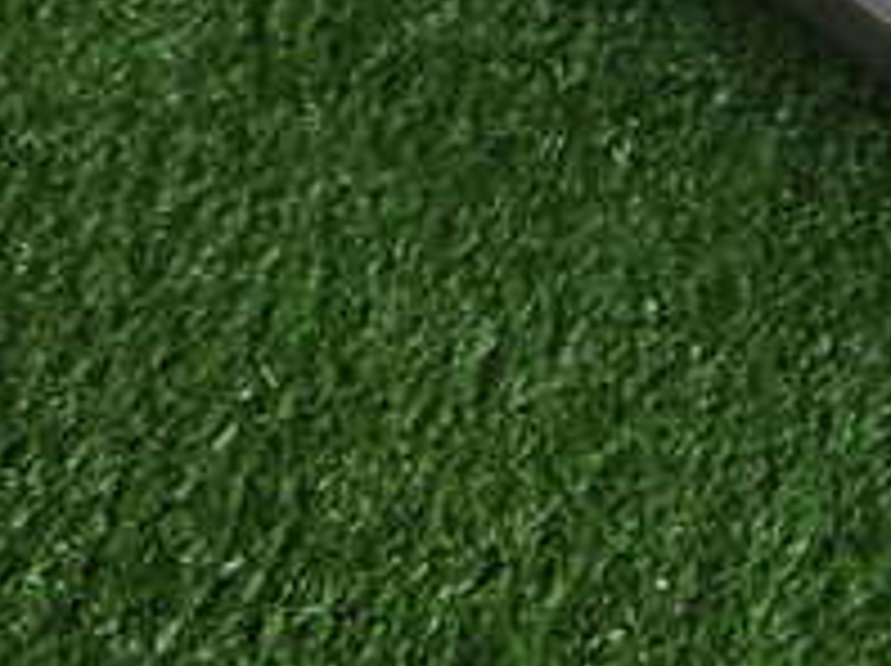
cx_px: 1161
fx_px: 2417
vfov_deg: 14.9
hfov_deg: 19.3
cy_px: -225
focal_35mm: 94
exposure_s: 1/80
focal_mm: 5.5
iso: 250
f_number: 2.3
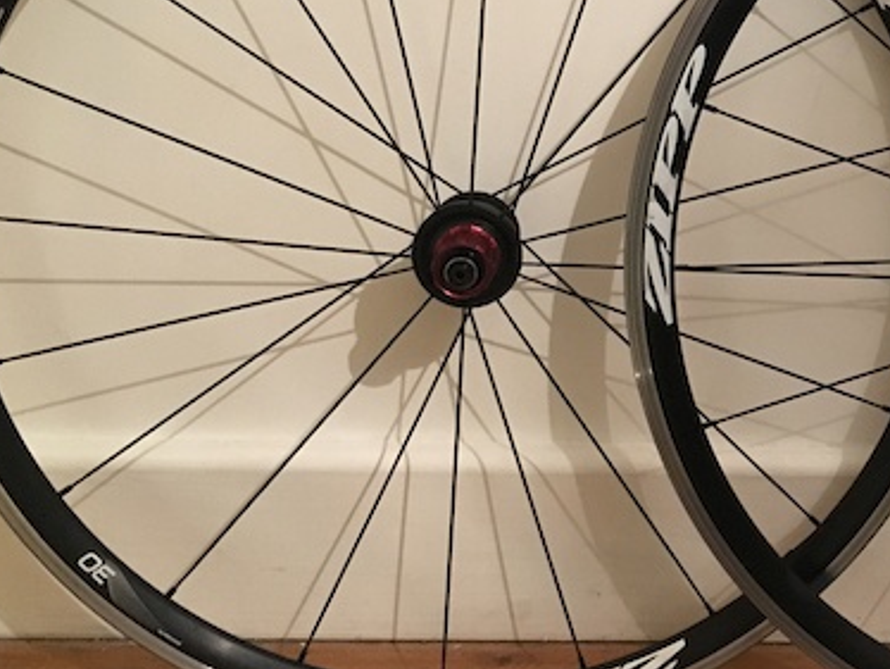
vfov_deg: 23.5
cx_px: 807
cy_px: 205
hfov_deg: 29.8
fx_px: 1595
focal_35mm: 62
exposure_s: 1/17
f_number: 2.2
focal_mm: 4.15
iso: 250
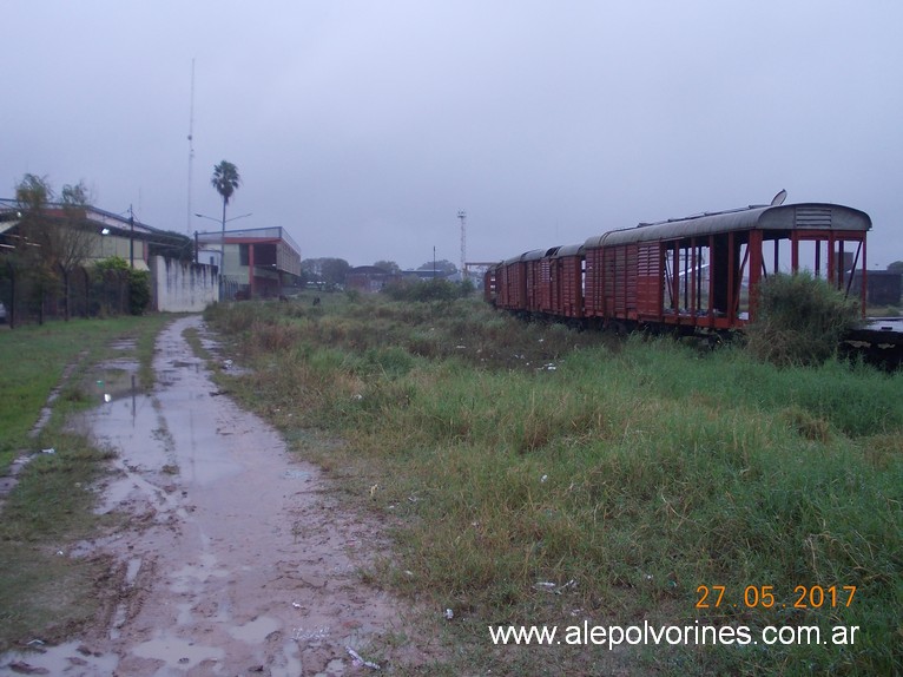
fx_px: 991
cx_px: 452
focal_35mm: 38
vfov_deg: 37.7
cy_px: 338
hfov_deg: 49.0
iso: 80
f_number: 6.2
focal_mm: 5.3
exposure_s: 1/160
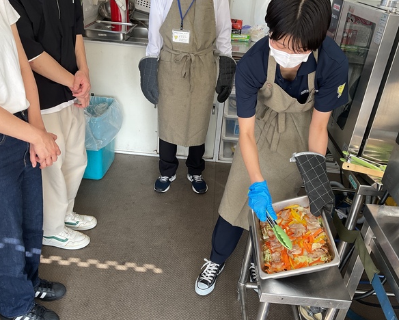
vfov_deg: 47.2
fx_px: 366
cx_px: 206
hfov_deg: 57.1
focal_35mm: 31
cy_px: 158
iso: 32
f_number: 1.8
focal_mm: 3
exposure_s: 1/120
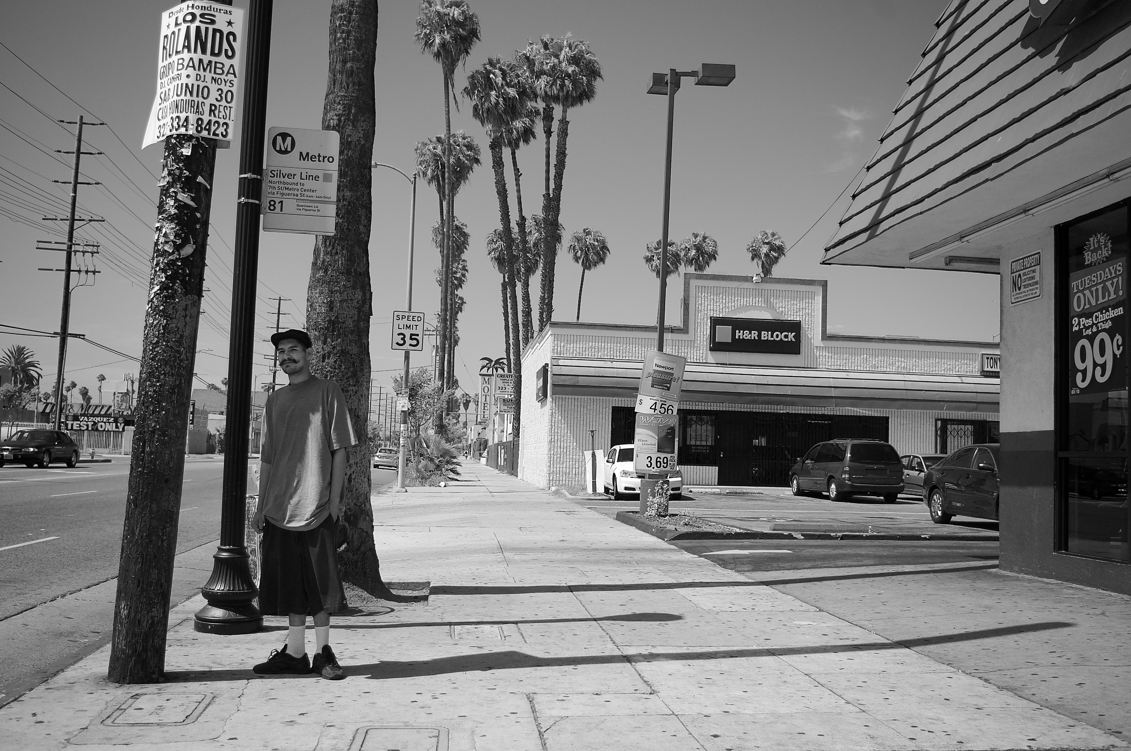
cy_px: 376
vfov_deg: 36.8
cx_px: 566
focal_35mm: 36
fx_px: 1130
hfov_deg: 53.2
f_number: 4
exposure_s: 1/1600
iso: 200
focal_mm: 24.38
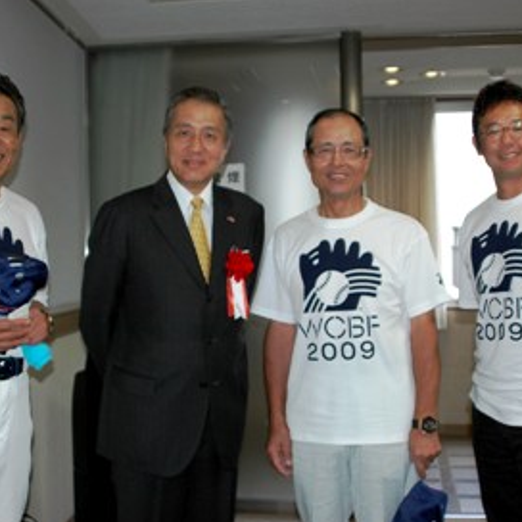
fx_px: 938
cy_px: 264
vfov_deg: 31.1
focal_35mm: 55
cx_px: 230
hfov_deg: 31.1
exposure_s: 1/60
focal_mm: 28
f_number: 3.5
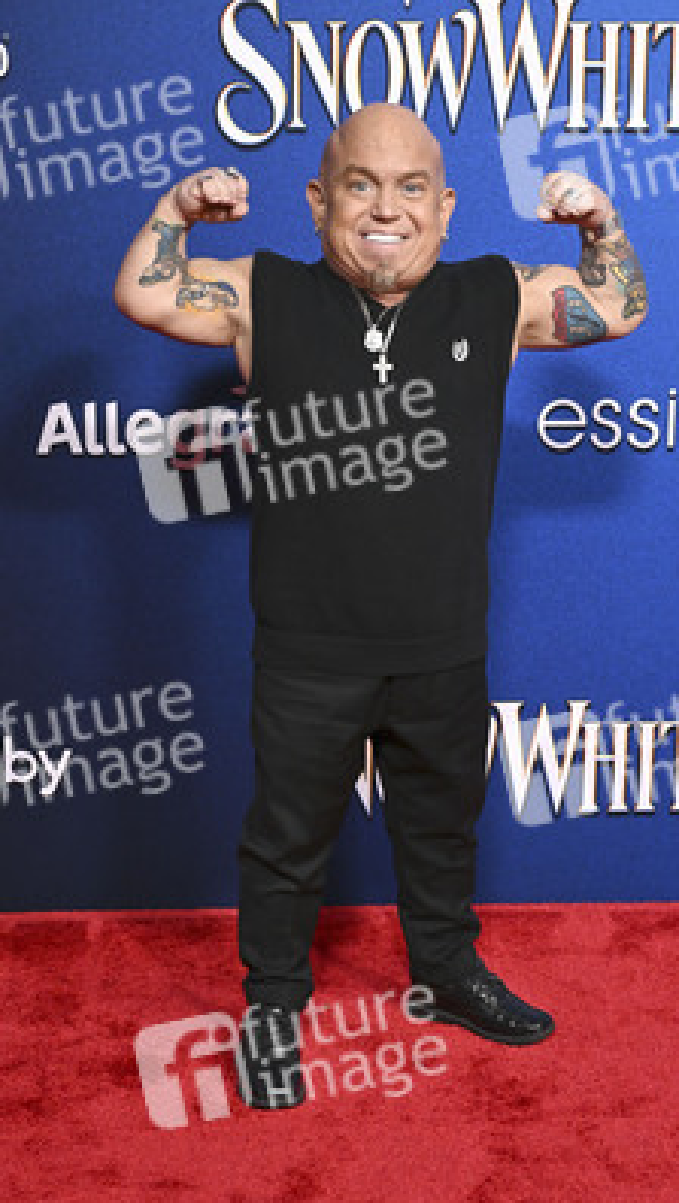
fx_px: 1884
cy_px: 603
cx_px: 379
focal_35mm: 59
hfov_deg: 20.4
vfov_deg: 35.4
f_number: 4.5
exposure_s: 1/250
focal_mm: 56
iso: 3200
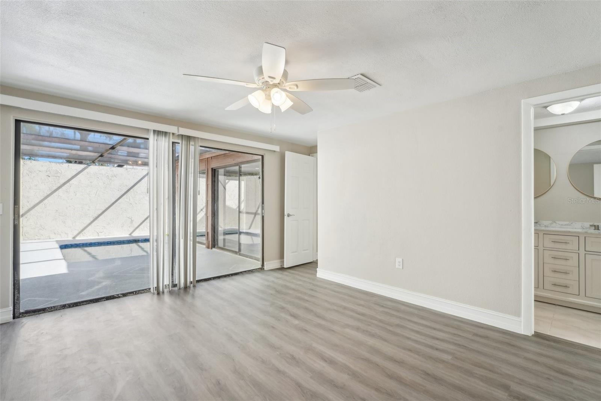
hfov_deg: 96.7
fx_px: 267
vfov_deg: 73.7
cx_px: 300
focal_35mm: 16
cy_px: 200
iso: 200
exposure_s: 1/40
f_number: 8
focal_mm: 16
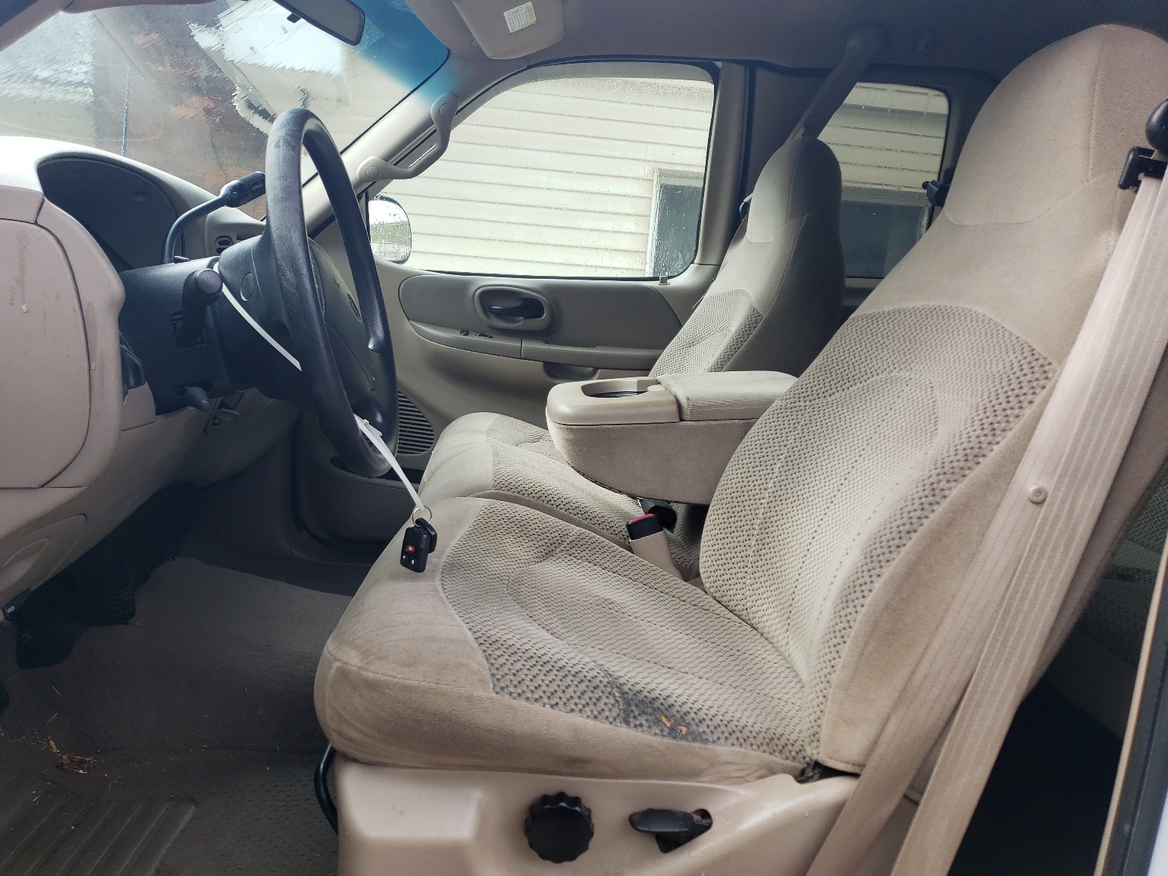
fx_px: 911
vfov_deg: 51.4
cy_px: 451
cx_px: 571
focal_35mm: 27
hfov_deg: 65.3
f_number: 1.5
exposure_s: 1/175
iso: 50
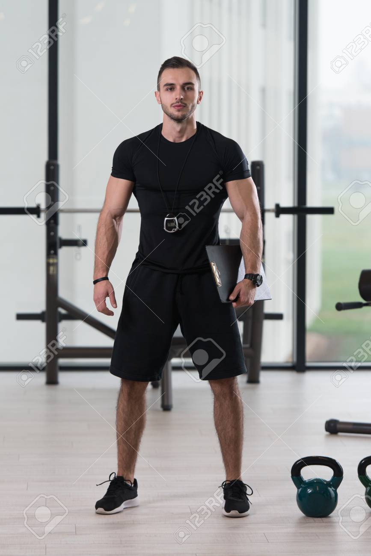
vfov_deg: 14.7
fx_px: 2163
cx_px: 186
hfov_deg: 9.8
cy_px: 278
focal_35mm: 140
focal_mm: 140
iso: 400
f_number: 3.5
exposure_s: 1/160
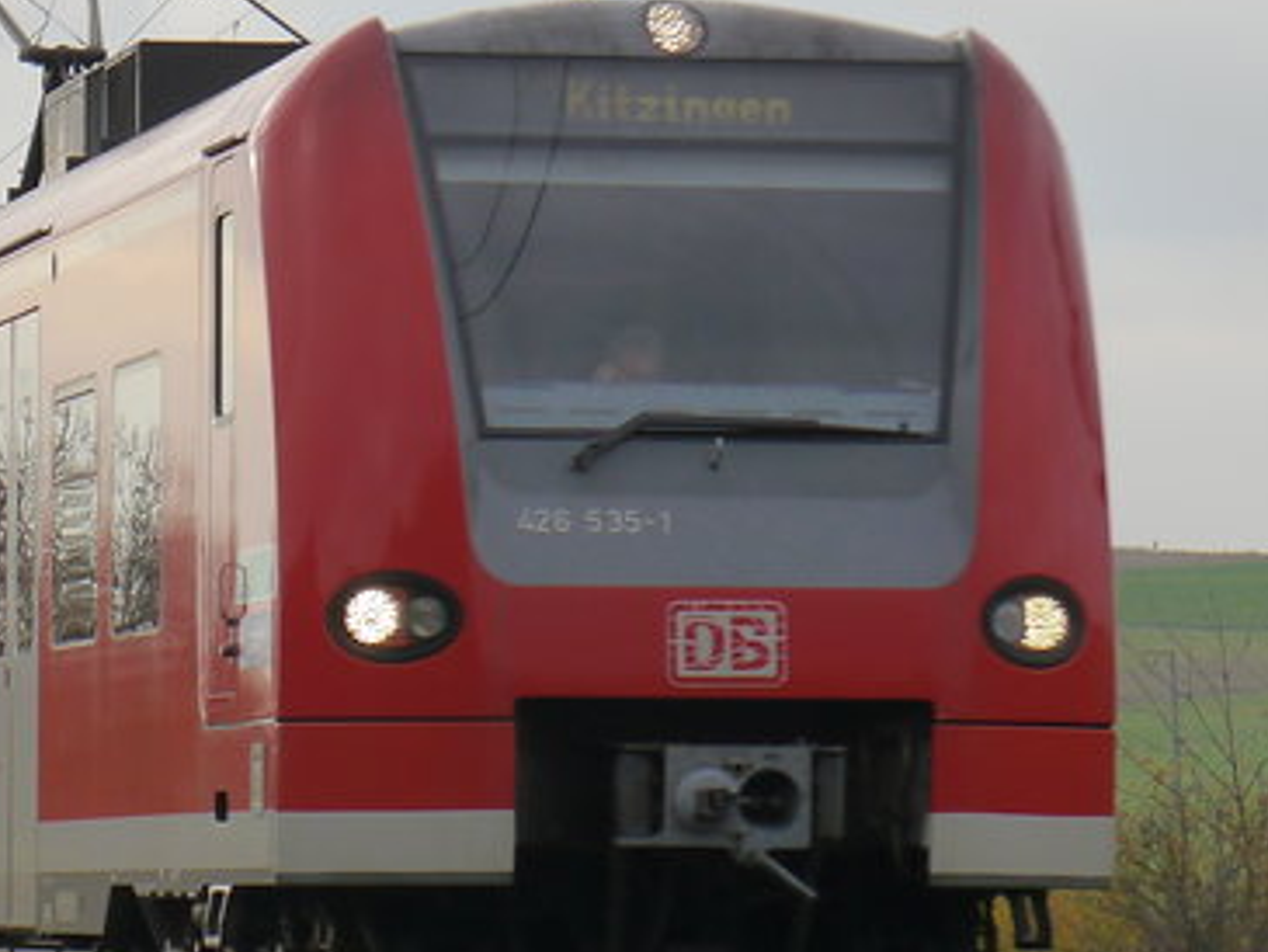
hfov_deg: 7.2
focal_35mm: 276
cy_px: 486
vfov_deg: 5.4
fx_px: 10113
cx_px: 320
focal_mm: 42
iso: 160
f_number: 7.1
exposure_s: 1/200
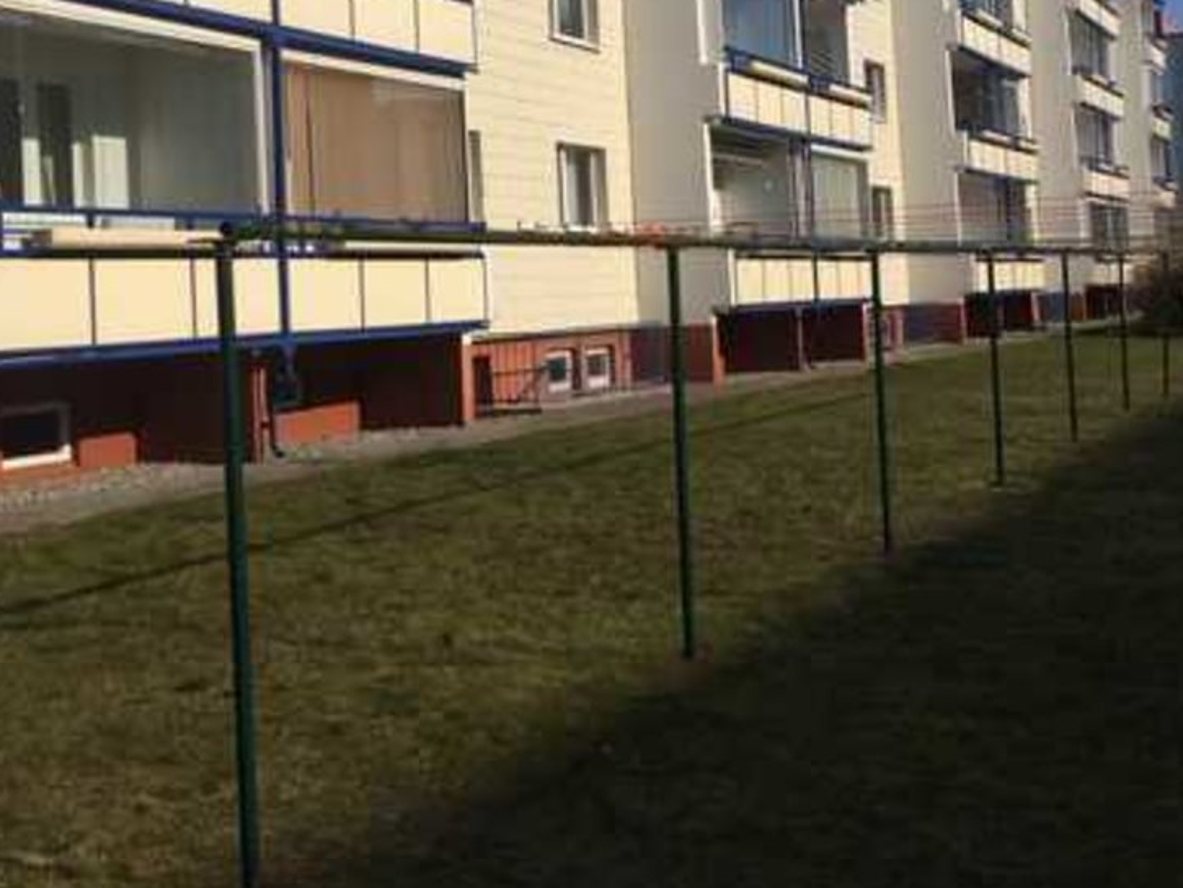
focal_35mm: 48
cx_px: 615
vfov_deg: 29.8
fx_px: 1641
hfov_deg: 39.6
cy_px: 222
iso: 32
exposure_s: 1/4566
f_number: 2.2
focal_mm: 4.15
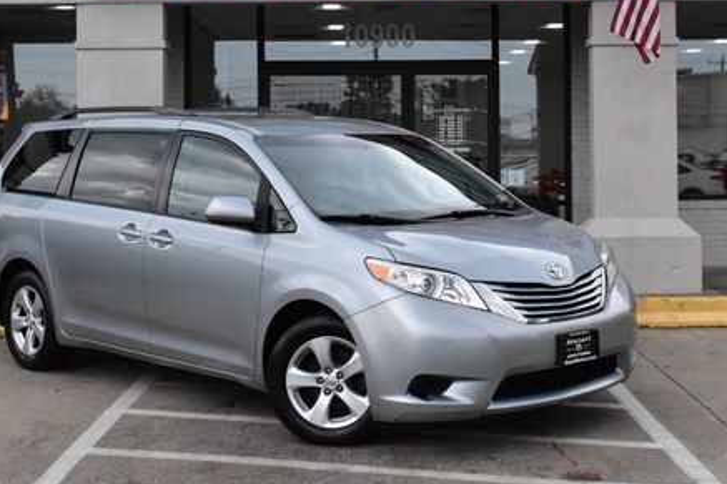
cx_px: 421
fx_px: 1286
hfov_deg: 31.5
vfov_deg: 21.2
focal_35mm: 64
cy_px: 150
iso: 2500
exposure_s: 1/1000
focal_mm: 29
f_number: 13
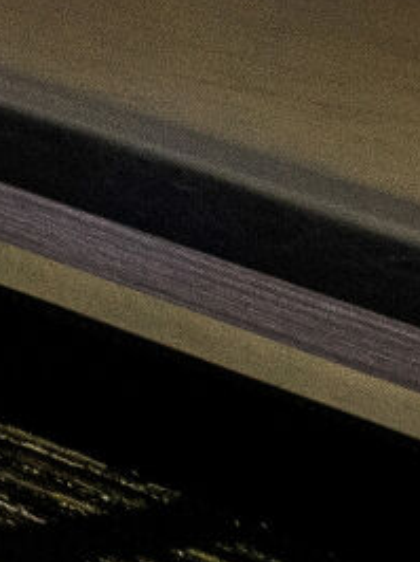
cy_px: -1209
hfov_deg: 4.4
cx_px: -2520
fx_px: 2463
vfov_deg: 9.6
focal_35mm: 152
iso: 400
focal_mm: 14
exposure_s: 1/1.67
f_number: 9
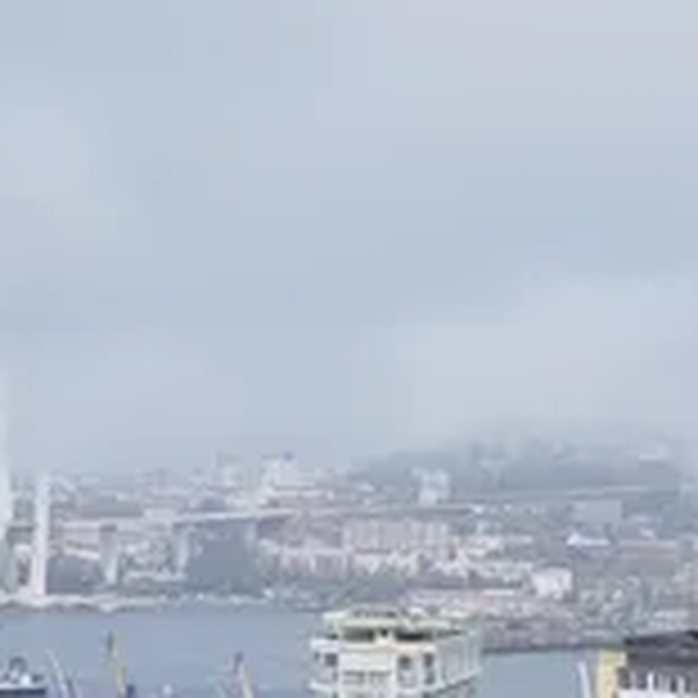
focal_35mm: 115
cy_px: 721
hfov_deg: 14.7
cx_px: 806
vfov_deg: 14.9
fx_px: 2624
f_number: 2.2
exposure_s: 1/520
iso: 50
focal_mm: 2.16
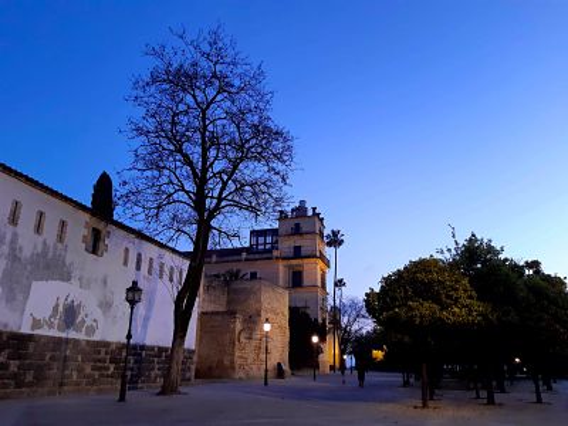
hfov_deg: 67.3
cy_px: 213
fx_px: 427
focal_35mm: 26
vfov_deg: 53.1
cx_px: 284
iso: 200
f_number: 1.7
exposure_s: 1/50
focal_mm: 3.92
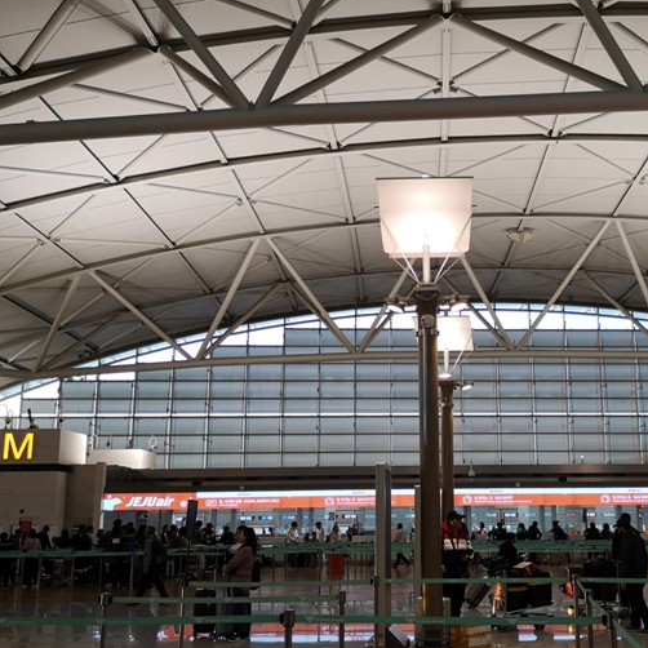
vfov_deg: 43.8
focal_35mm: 38
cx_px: 432
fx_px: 805
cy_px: 368
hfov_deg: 43.2
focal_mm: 3.95
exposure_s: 1/60
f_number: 1.8
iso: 64
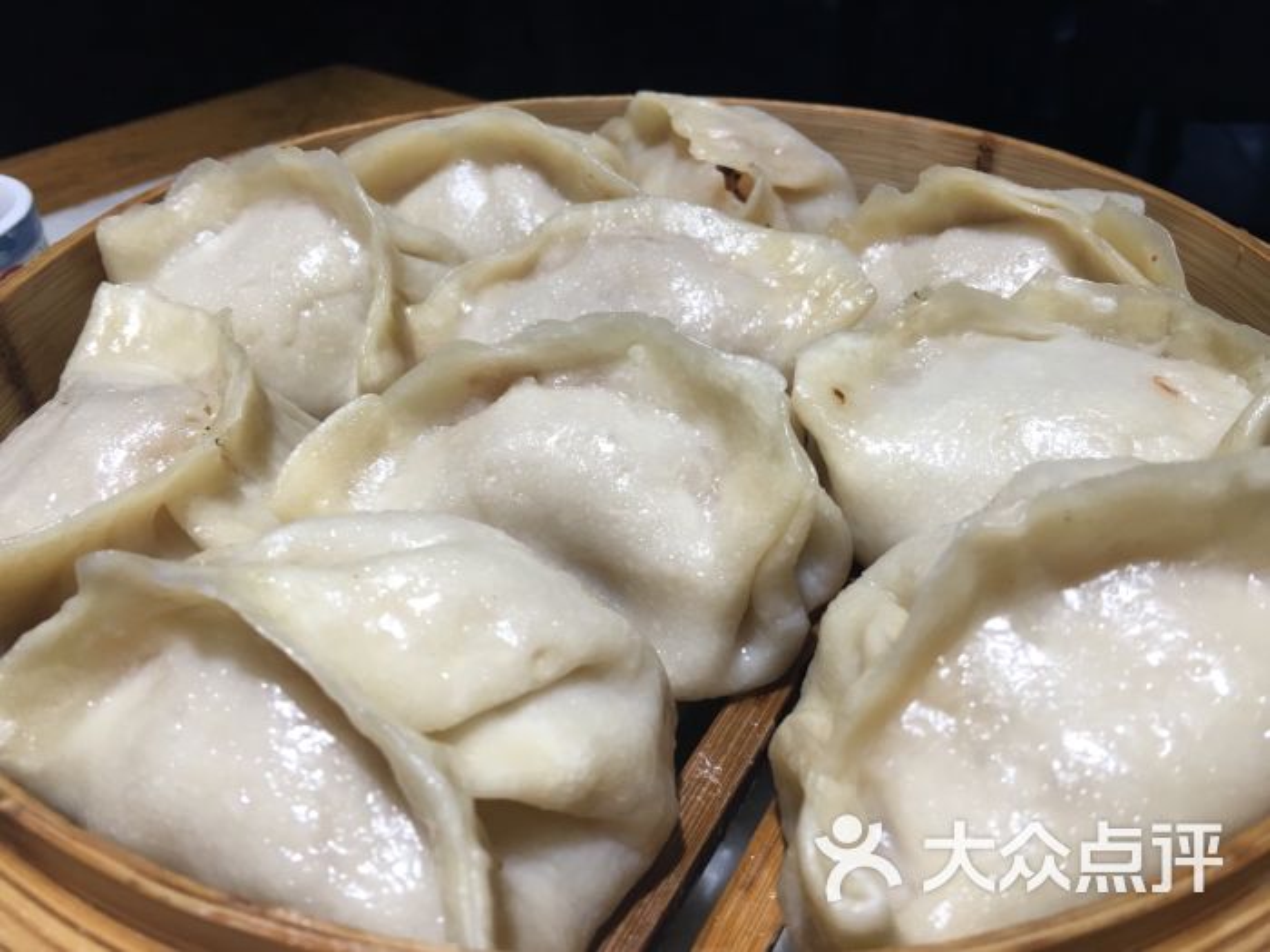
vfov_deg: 48.2
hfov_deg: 61.7
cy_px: 476
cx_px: 635
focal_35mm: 29
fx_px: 1064
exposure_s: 1/33
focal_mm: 4.15
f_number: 2.2
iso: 25
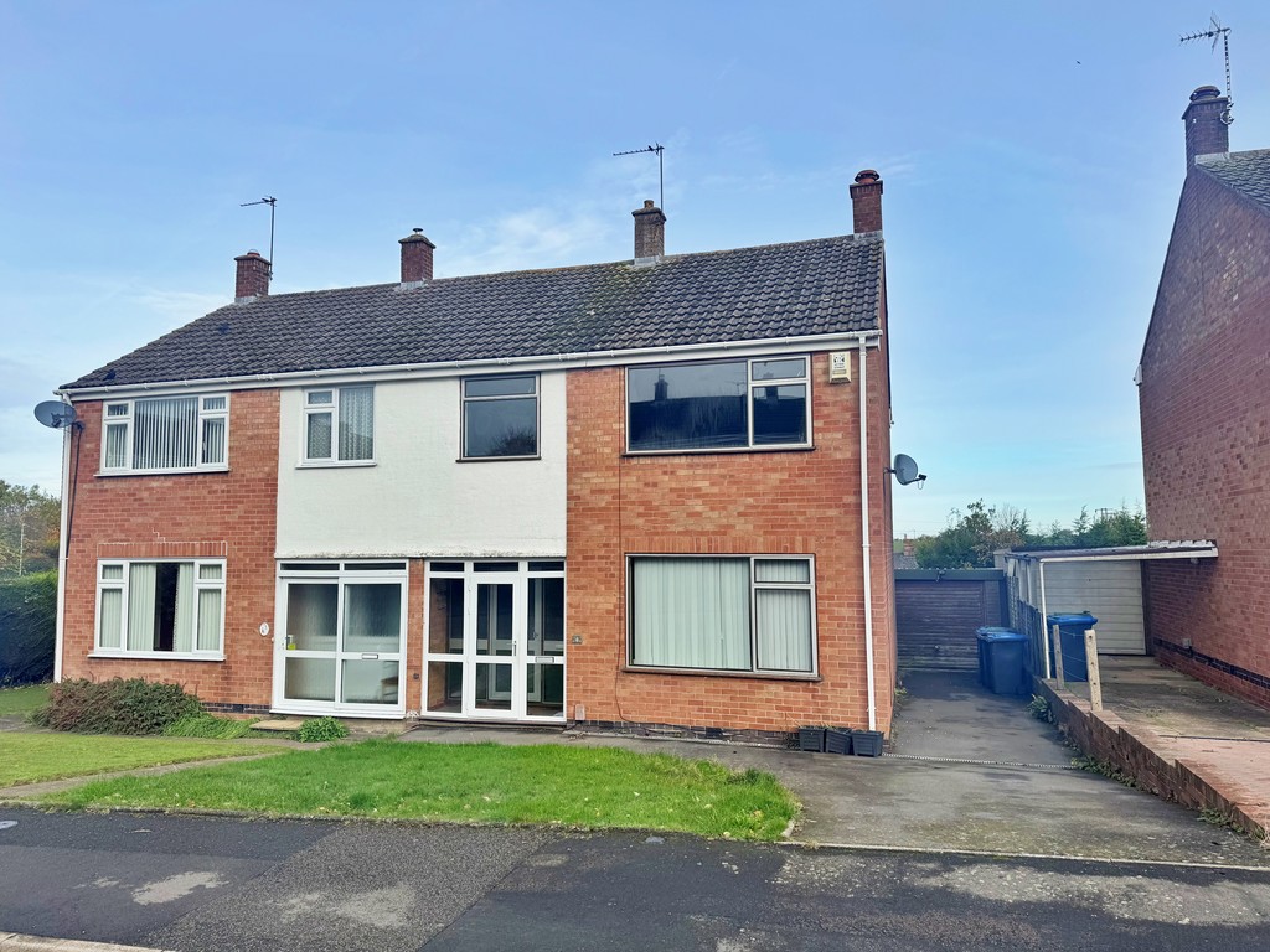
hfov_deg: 71.6
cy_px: 476
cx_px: 635
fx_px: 881
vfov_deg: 56.8
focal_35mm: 24
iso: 80
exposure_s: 1/2959
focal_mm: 6.76
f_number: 1.78
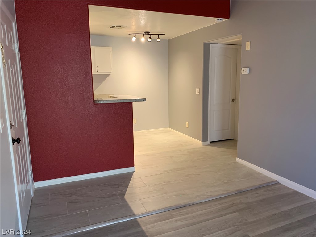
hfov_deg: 67.3
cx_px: 158
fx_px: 237
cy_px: 118
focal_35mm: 26
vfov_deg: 53.1
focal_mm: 4.25
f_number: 1.8
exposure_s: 1/60
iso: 320
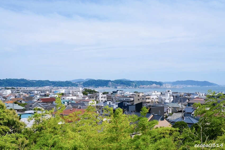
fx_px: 244
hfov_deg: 49.6
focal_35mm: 39
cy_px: 75
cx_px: 112
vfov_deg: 34.2
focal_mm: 39
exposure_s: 1/1600
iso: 320
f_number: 8
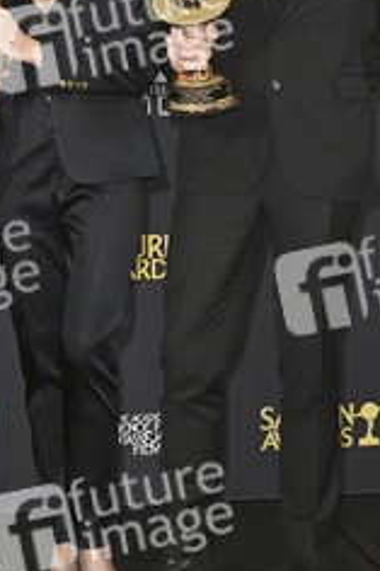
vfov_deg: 27.4
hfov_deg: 18.6
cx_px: 179
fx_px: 1157
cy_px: 157
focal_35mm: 73
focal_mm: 43
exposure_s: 1/320
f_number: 5.6
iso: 2000
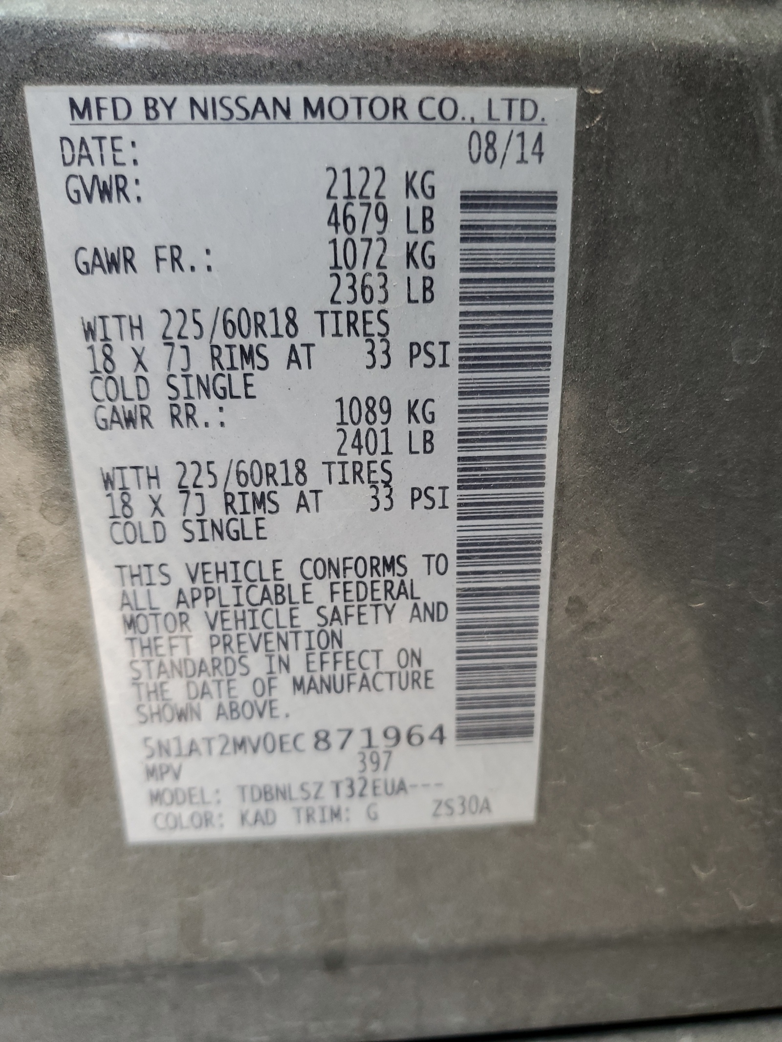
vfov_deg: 67.3
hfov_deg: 53.1
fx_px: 783
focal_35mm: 26
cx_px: 391
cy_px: 521
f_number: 1.5
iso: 64
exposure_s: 1/120
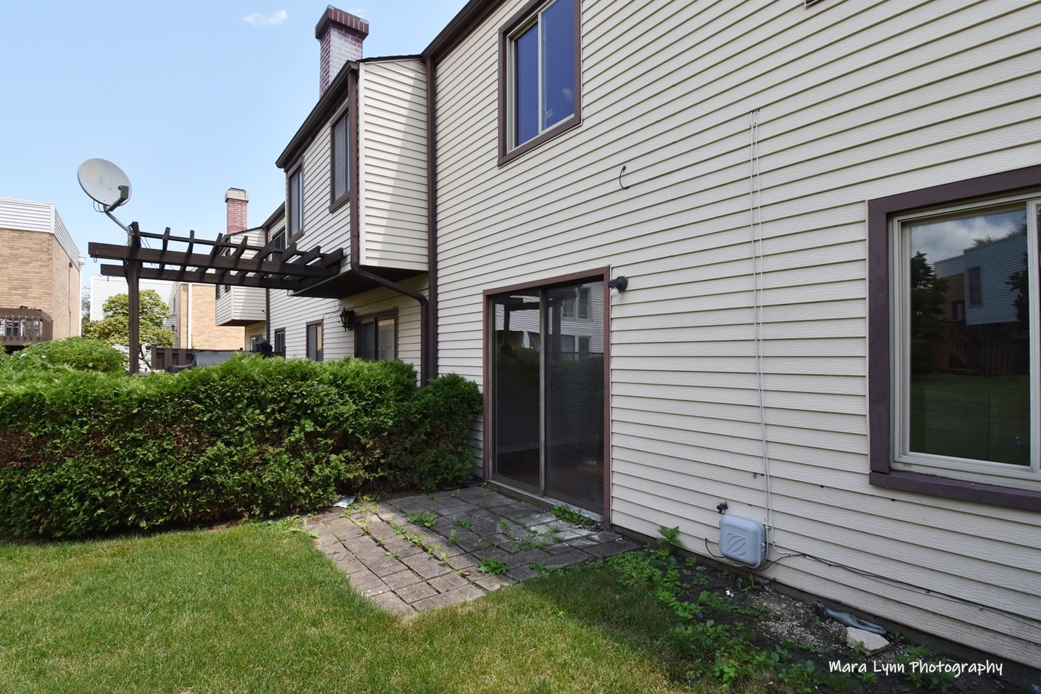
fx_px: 499
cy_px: 347
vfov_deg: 69.7
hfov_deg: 92.4
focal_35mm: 17
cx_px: 520
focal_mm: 11.5
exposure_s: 1/320
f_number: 9
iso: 200
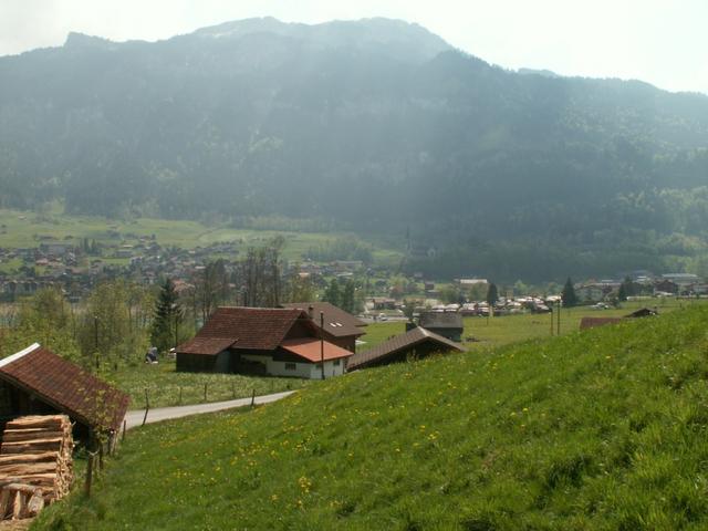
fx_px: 716
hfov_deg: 52.6
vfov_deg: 40.7
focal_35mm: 35
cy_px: 266
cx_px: 354
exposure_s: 1/160
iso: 50
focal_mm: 5.86
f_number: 8
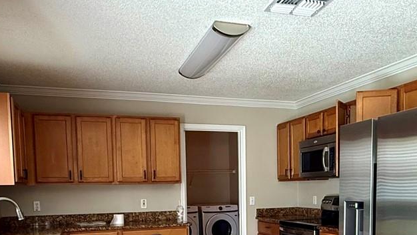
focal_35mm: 39
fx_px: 431
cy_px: 225
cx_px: 226
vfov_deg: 28.8
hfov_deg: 51.5
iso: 320
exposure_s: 1/120
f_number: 2.2
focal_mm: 2.22
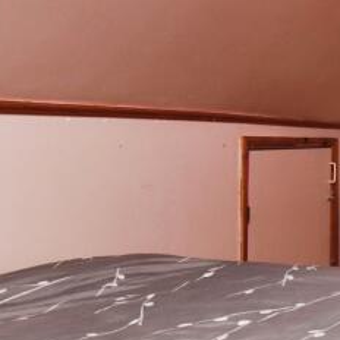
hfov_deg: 22.0
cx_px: 551
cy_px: 146
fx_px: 667
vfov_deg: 28.6
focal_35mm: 60
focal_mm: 16
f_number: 9
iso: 800
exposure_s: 1/60
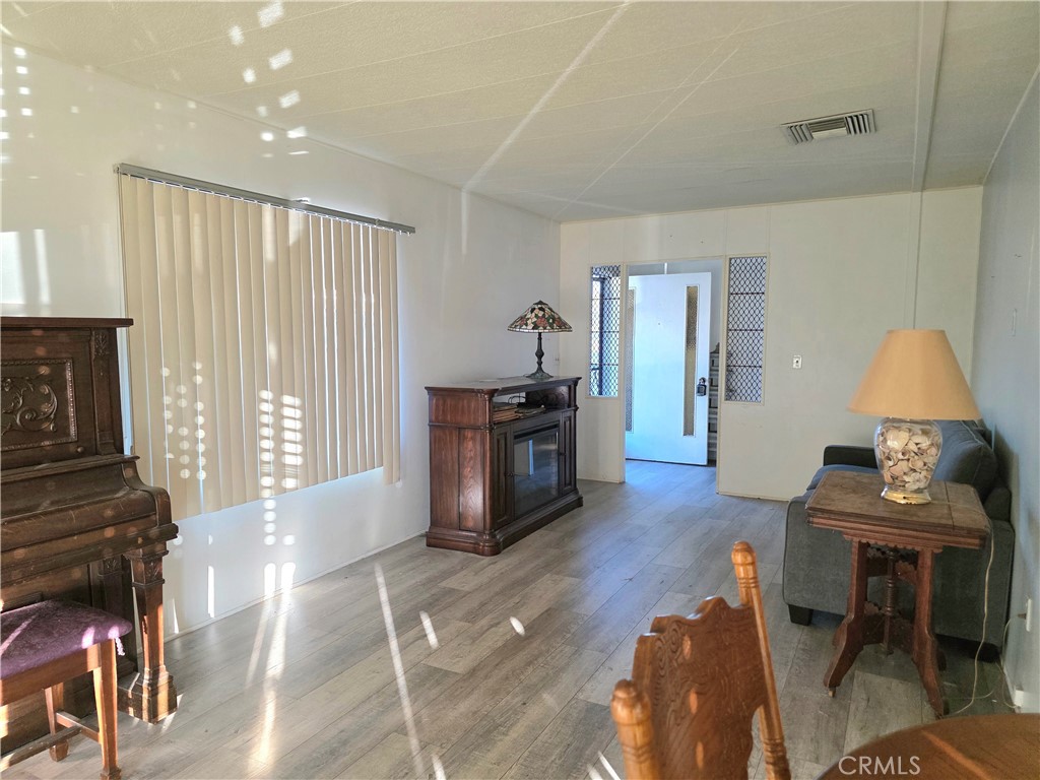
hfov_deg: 73.9
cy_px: 390
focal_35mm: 23
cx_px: 520
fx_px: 691
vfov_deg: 58.9
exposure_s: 1/120
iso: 320
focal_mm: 6.3
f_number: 1.7
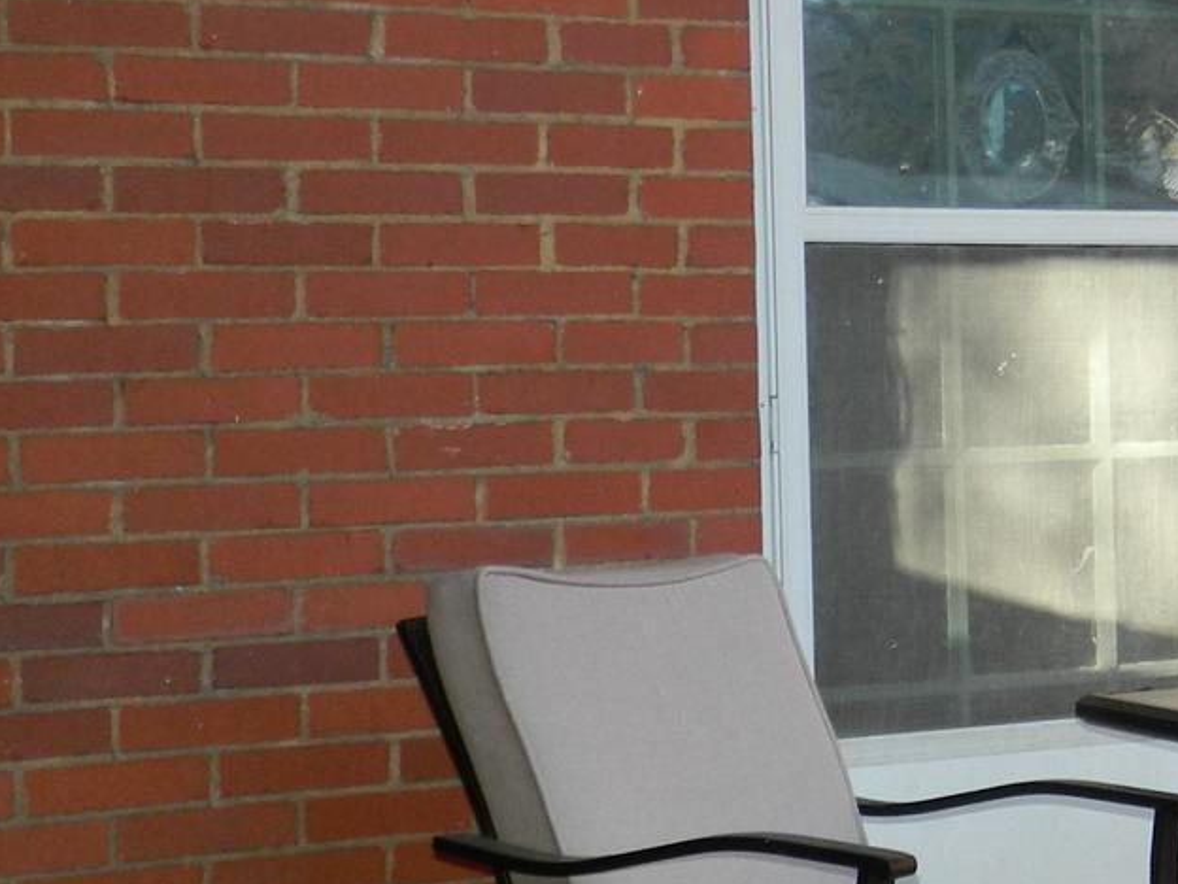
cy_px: 348
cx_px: 1382
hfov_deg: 22.2
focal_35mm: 82
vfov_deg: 18.0
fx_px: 2791
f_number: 3.1
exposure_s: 1/320
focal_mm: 4.5
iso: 110
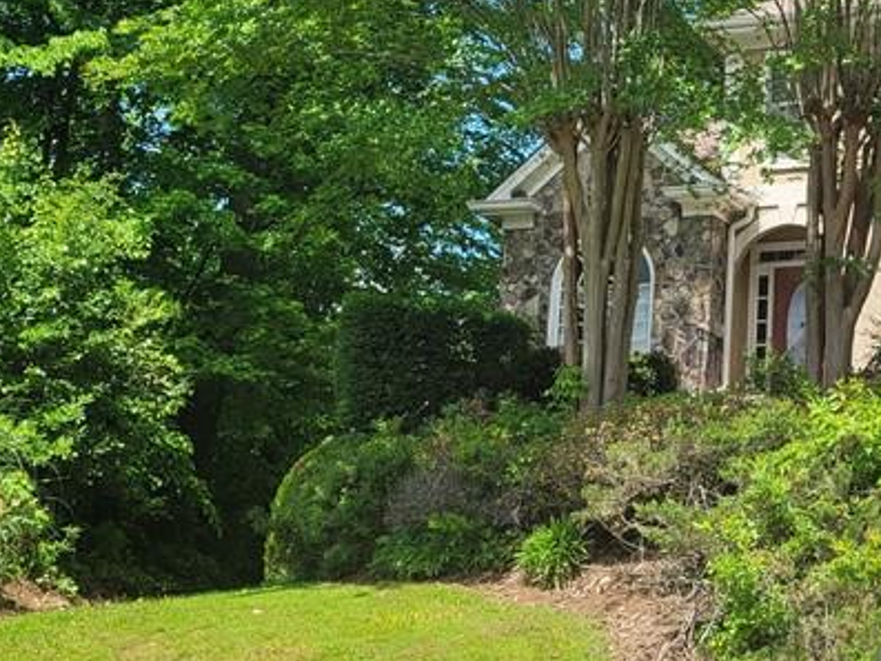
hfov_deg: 27.6
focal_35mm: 67
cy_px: 80
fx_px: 1706
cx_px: 837
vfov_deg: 21.5
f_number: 1.8
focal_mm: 5.4
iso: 40
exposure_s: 1/1588
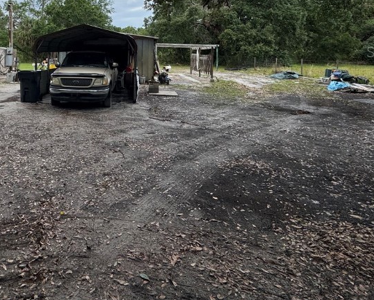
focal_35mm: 26
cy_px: 52
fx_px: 288
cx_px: 76
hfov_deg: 60.8
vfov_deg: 50.9
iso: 40
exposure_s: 1/1395
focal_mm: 2.22
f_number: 2.2
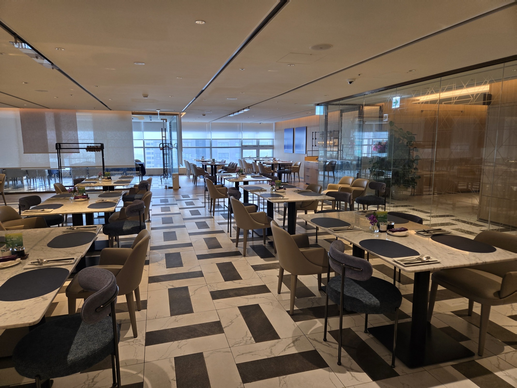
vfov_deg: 58.9
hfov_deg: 73.9
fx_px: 344
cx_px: 258
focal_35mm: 23
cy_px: 194
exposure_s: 1/120
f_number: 1.8
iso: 50
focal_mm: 5.4
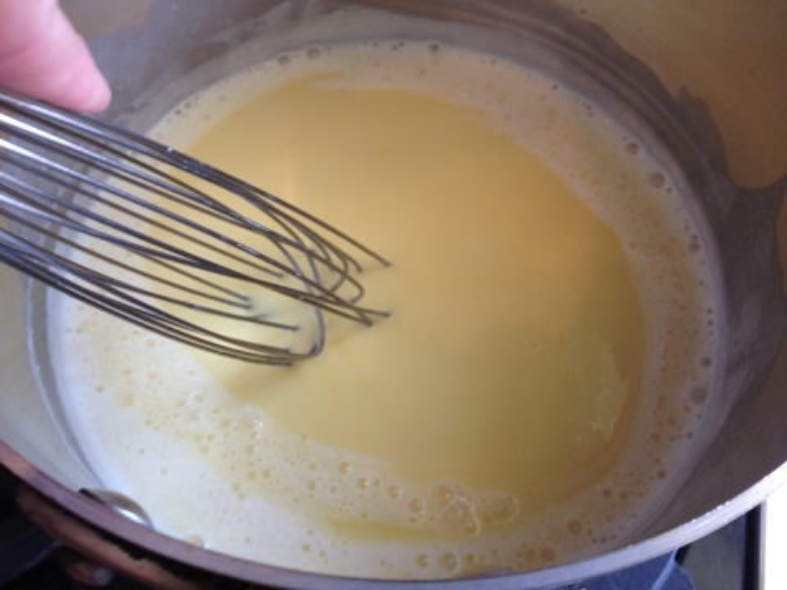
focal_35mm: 33
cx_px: 394
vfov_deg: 42.9
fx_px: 750
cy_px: 295
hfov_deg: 55.4
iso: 64
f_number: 2.4
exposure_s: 1/30
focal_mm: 4.12
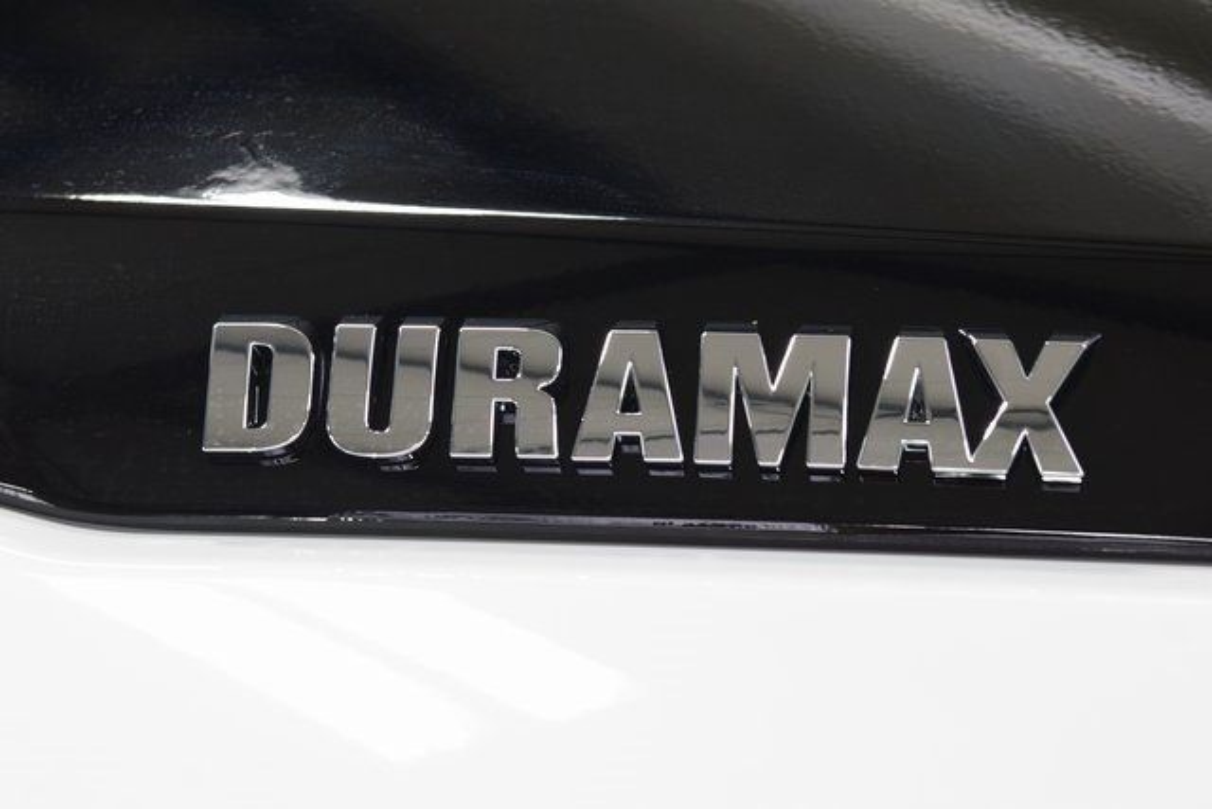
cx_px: 606
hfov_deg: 19.5
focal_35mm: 105
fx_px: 3536
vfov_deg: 13.0
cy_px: 404
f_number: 7.1
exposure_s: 1/30
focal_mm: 70
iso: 1000
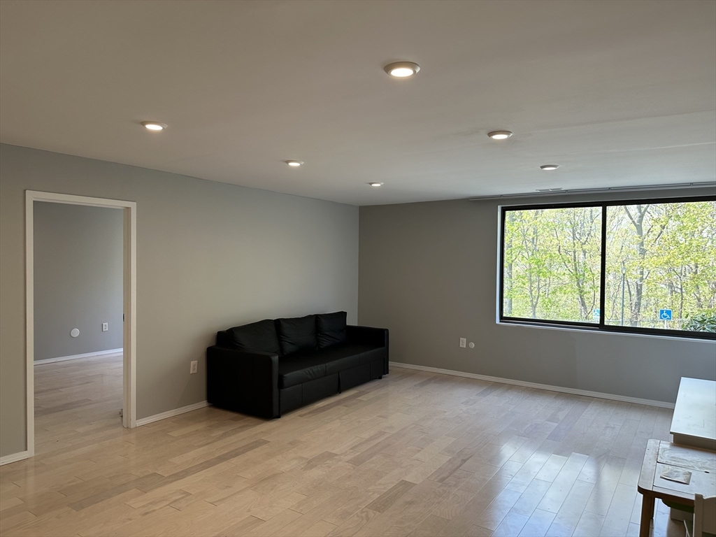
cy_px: 268
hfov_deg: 71.6
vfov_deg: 56.8
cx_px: 358
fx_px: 496
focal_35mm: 24
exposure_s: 1/177
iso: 80
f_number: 1.78
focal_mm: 6.86
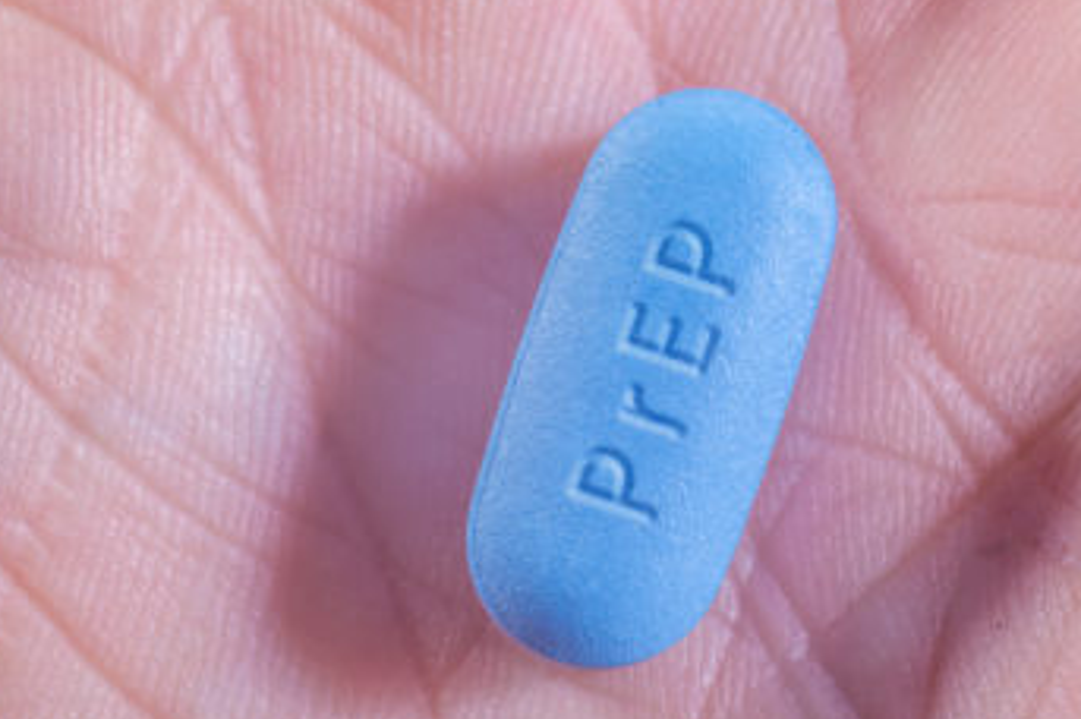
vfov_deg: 21.9
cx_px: 547
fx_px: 1860
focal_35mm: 62
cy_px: 402
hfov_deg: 32.4
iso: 100
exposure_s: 1/100
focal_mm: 50
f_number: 13
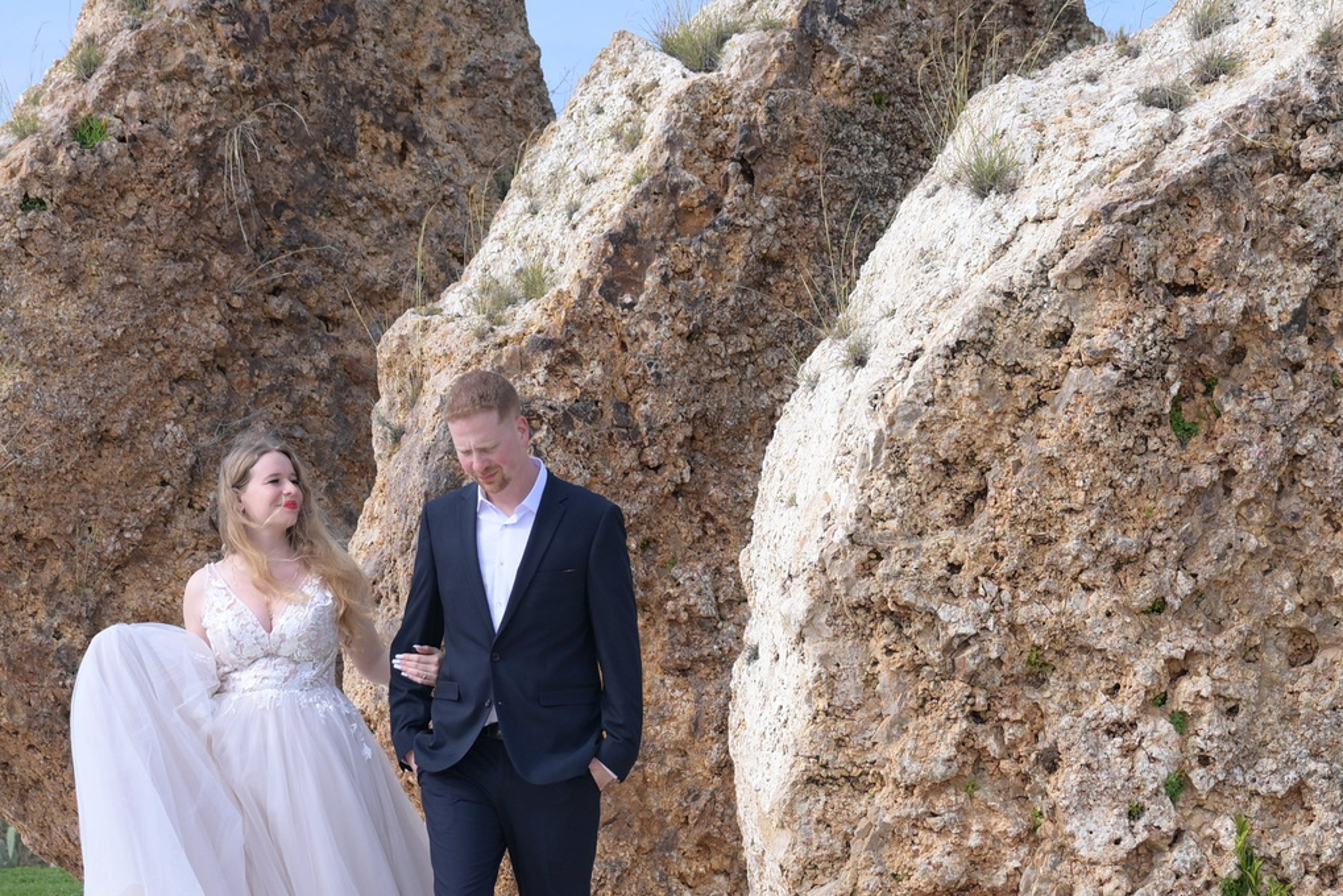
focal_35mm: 108
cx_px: 683
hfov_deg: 18.9
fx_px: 4030
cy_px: 225
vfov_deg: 12.7
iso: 125
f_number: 3.5
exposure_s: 1/1600
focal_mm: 43
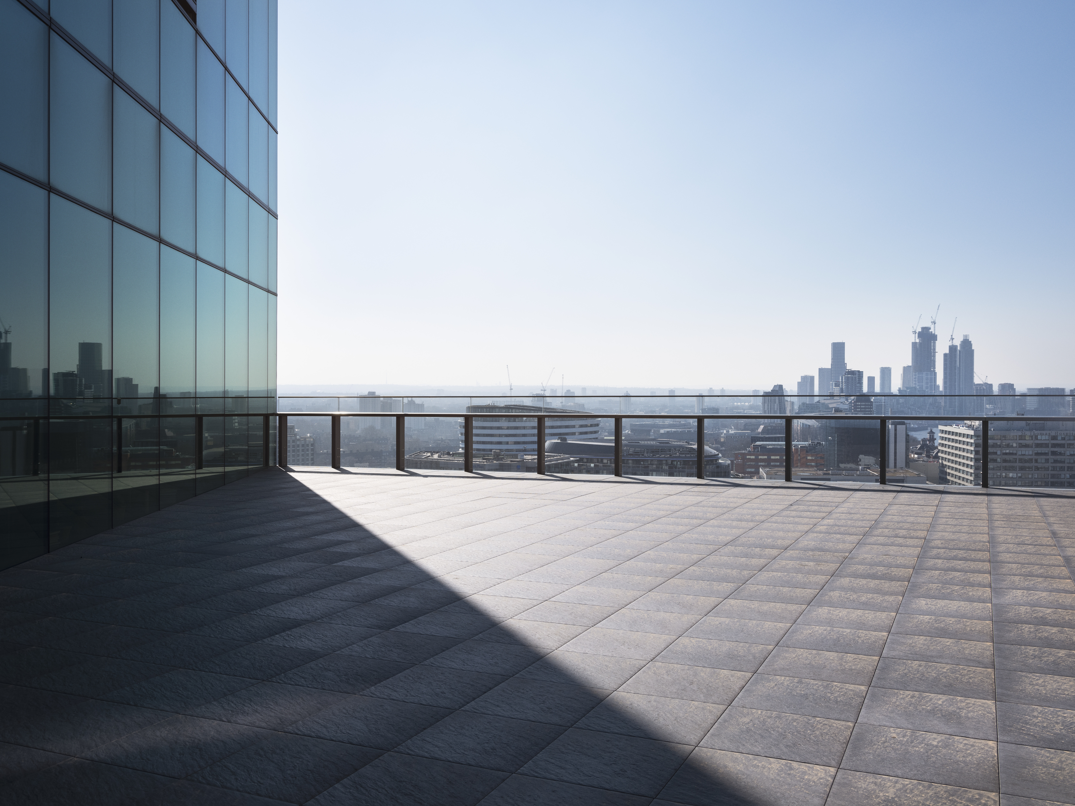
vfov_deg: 46.8
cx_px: 538
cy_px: 403
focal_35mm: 30
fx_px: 932
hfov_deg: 60.0
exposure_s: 1/450
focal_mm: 38.2
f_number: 11
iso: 200
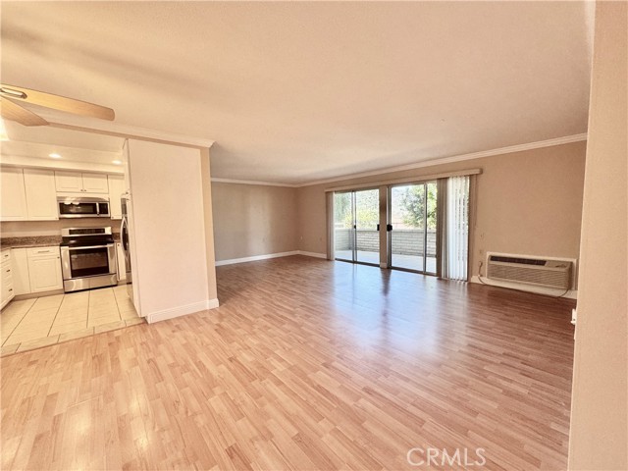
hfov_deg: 102.1
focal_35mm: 14
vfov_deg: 85.7
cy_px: 236
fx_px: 254
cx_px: 314
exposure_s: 1/120
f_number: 2.2
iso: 200
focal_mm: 2.22
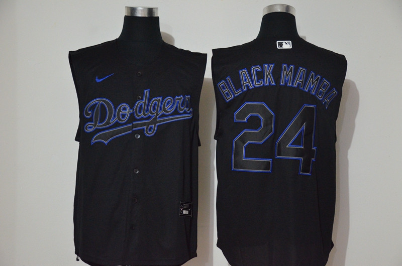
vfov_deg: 18.1
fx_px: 836
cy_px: 133
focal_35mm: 75
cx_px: 201
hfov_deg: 27.0
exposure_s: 1/15
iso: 4000
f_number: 4.8
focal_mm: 50
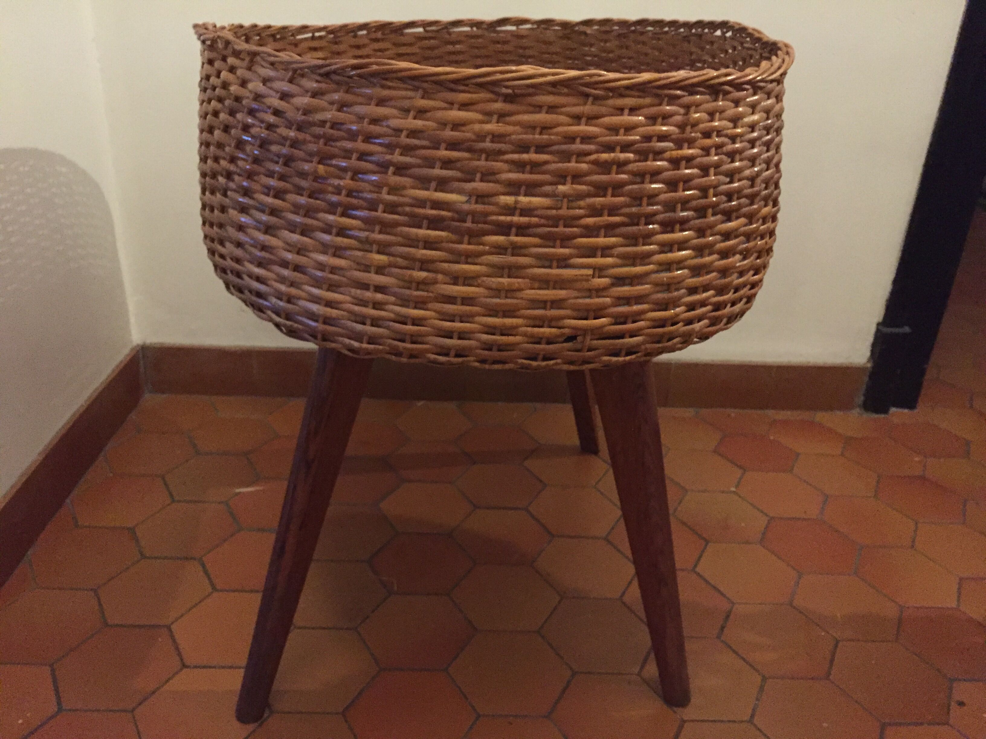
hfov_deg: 61.7
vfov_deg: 48.2
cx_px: 493
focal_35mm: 29
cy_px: 370
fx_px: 826
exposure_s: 1/17
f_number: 2.2
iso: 500
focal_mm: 4.15
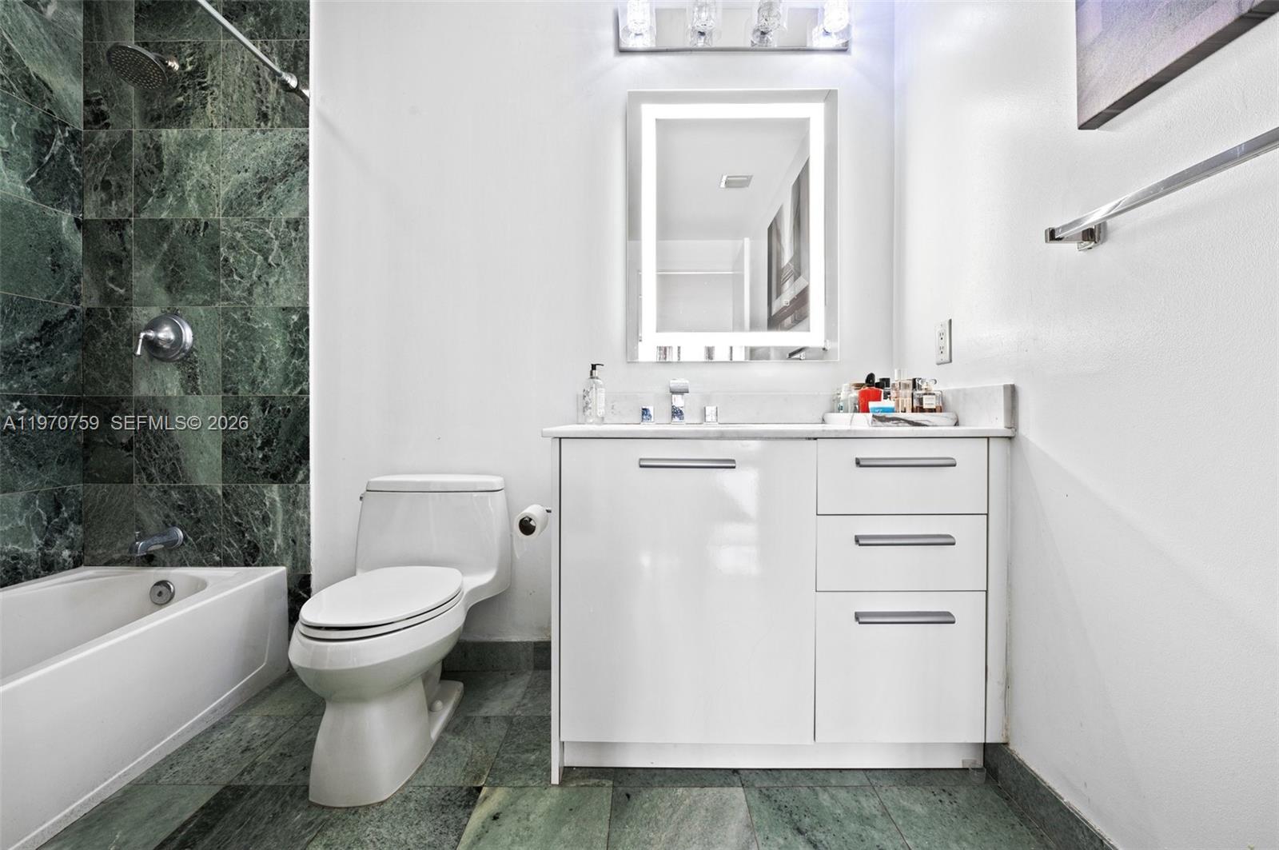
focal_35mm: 16
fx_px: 568
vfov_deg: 73.6
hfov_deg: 96.8
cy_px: 425
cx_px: 640
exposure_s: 1/5
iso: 200
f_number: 8
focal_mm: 16
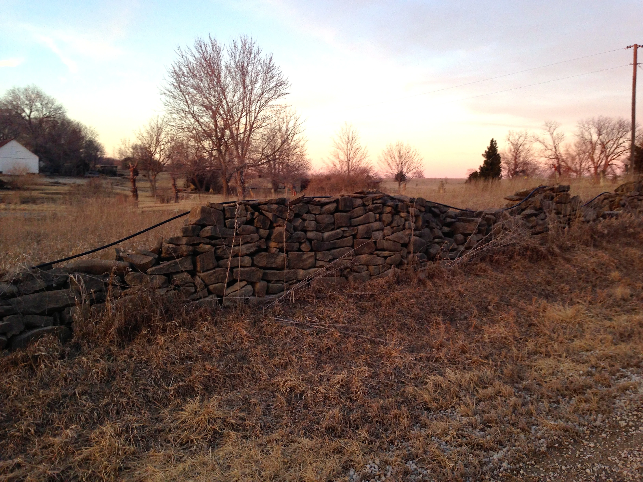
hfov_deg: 55.4
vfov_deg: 42.9
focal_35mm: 33
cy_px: 241
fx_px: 613
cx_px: 322
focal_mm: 4.12
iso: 80
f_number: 2.4
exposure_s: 1/120
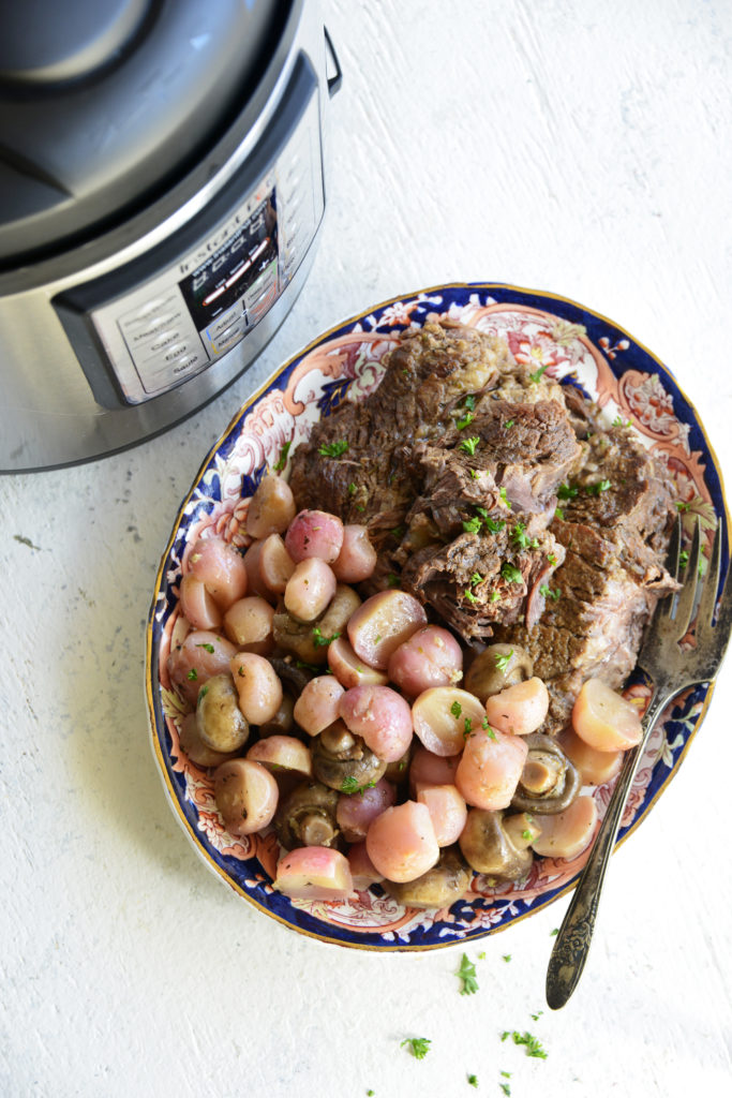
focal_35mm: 98
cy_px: 549
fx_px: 2988
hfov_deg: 14.0
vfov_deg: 20.8
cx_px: 366
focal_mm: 98
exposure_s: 1/40
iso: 500
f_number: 5.6
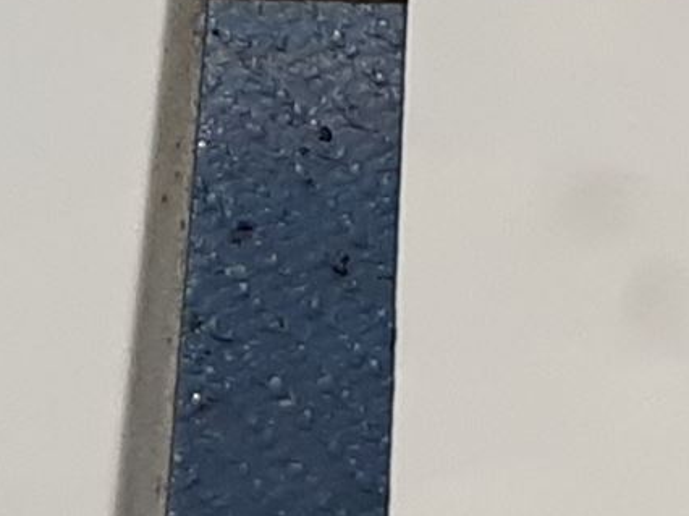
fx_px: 2487
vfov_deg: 11.6
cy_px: -100
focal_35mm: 125
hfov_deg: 15.7
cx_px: 459
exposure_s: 1/60
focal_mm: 3.93
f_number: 1.7
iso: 64
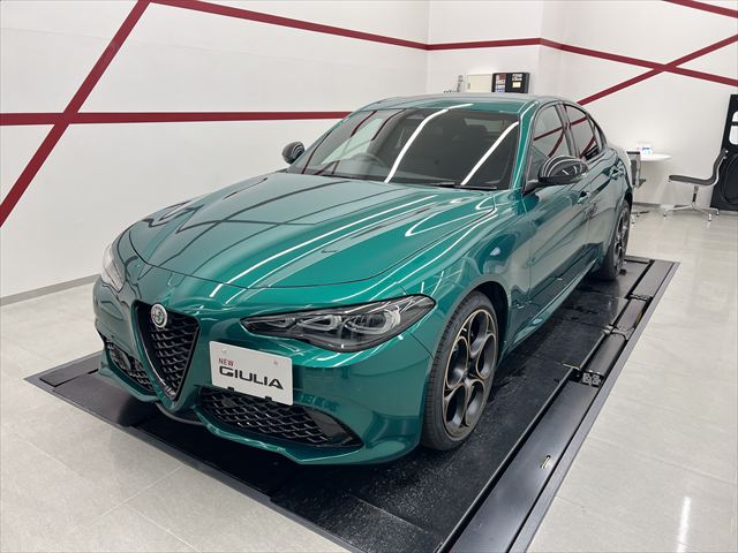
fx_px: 554
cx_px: 369
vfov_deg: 53.1
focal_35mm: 26
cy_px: 276
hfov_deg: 67.3
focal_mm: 5.7
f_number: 1.5
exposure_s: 1/100
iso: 125
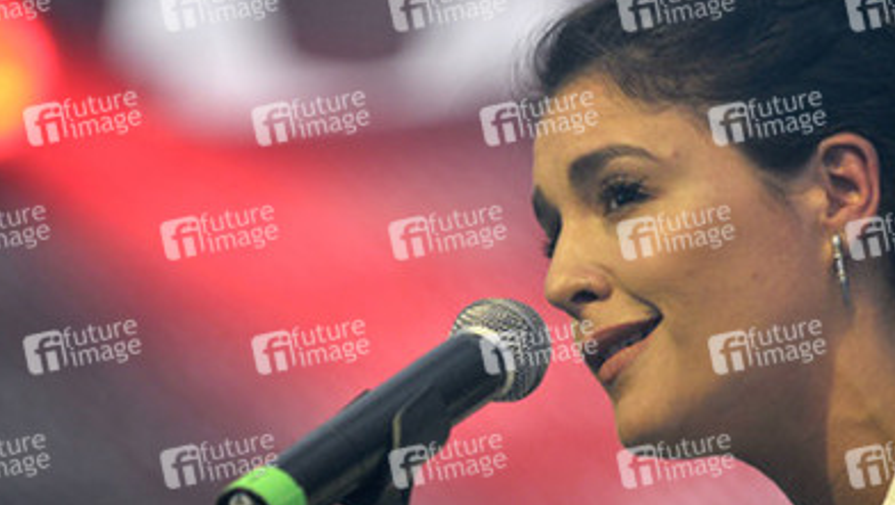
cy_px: 290
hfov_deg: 6.8
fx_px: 7494
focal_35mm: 316
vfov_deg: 3.9
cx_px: 477
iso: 400
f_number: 2.8
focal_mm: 175
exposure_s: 1/500
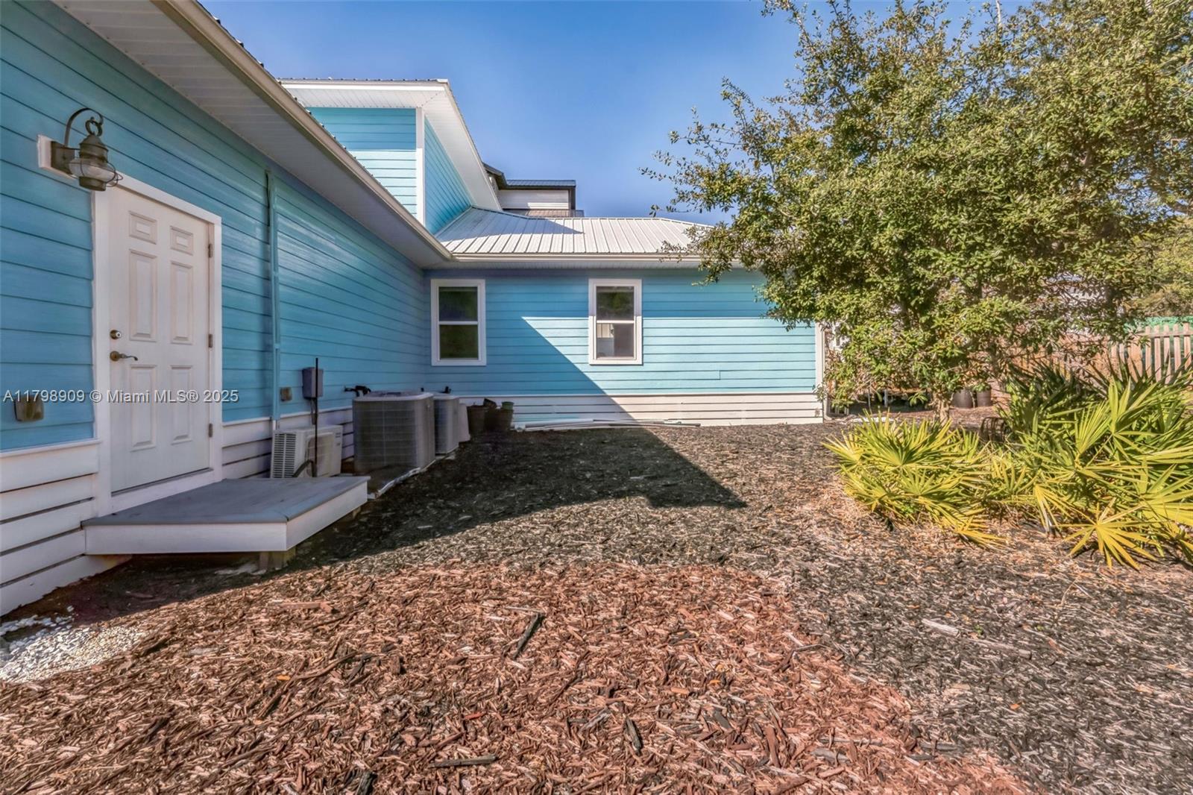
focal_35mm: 14
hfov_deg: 104.3
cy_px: 398
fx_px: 464
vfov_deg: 81.2
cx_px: 596
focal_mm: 14
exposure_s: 1/500
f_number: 10
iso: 100
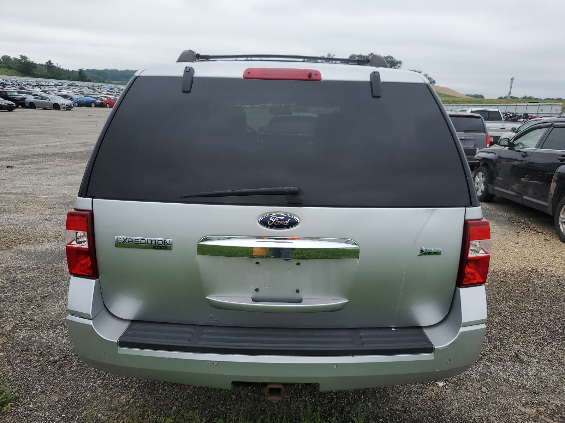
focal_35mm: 26
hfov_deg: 67.3
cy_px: 212
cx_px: 282
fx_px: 424
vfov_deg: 53.1
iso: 50
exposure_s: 1/1250
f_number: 1.5
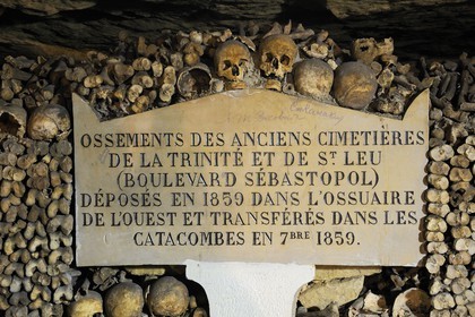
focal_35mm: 48
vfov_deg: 28.1
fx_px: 633
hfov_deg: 41.1
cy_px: 158
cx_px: 238
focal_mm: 48
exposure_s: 25
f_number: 6.3
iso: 400
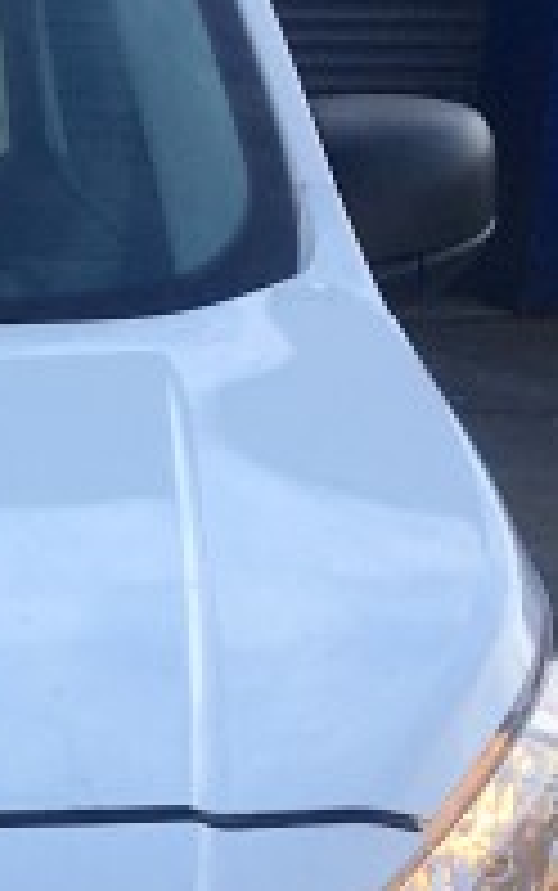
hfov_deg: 7.5
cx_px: -927
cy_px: 990
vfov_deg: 12.9
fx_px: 3863
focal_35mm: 159
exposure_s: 1/663
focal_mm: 4.15
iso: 25
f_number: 2.2
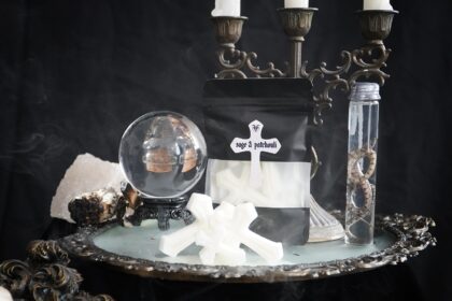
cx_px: 226
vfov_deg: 31.9
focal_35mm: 42
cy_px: 150
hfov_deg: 46.4
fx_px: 527
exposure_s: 1/160
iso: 4000
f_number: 4
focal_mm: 28
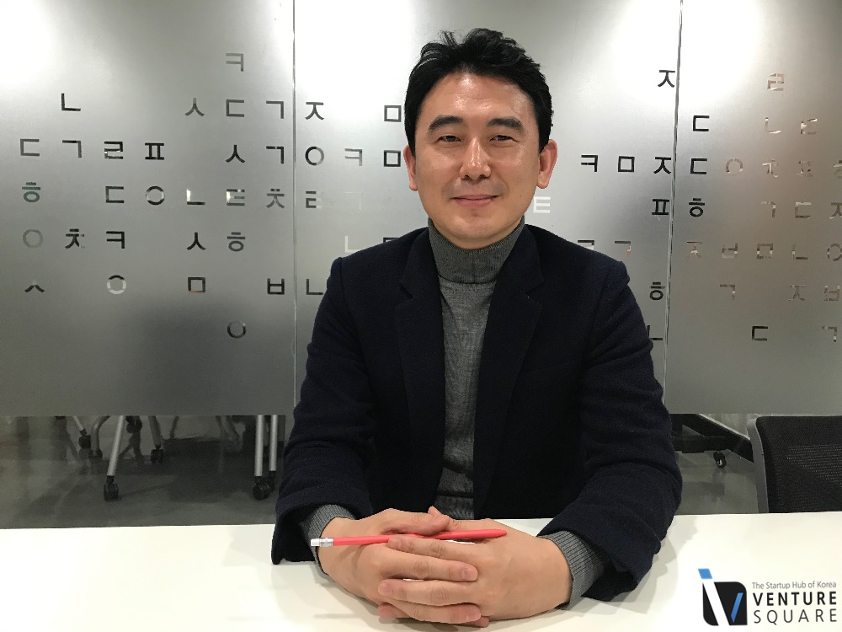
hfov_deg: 63.4
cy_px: 316
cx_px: 421
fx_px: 681
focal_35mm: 28
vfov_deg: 49.7
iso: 50
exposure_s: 1/15
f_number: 1.8
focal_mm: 3.99
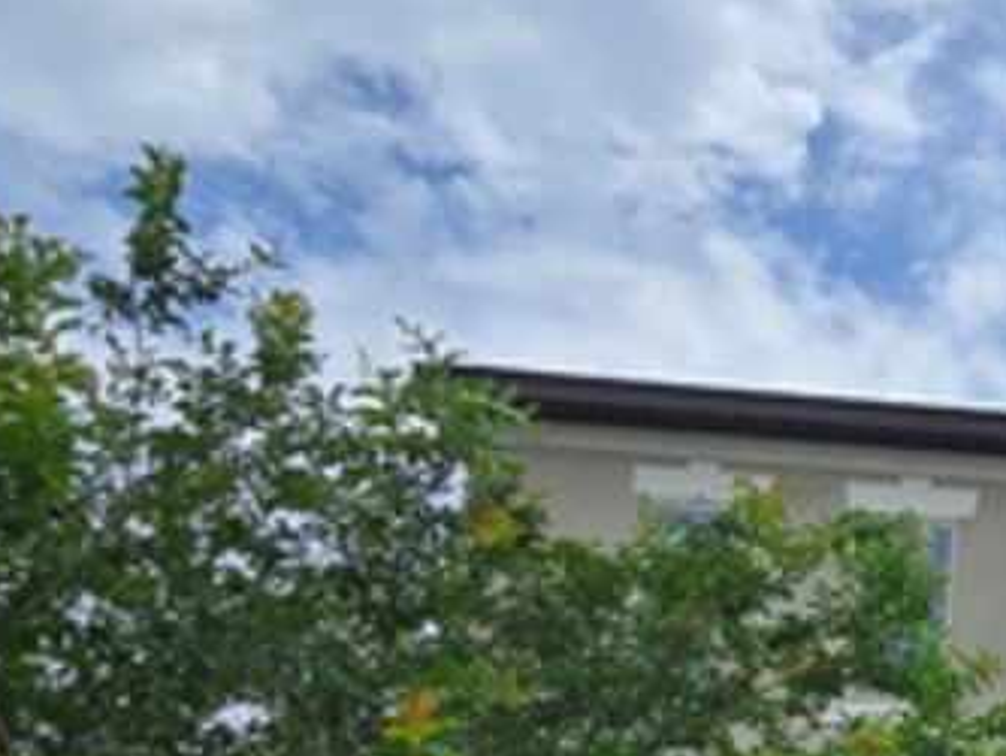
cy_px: 668
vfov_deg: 28.1
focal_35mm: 50
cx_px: 1362
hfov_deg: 29.4
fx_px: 1454
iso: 50
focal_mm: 2.2
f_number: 2.2
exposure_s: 1/4769
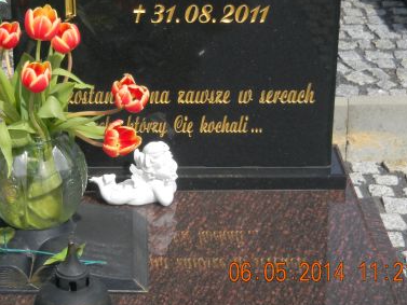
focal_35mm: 102
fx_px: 1200
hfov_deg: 19.1
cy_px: 48
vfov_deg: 14.4
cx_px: 83
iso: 80
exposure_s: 1/147
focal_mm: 9.9
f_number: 8.4
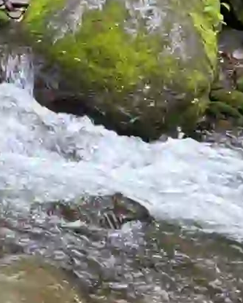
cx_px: -244
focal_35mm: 125
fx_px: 1123
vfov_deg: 14.4
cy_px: -147
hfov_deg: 11.2
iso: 125
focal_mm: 5.96
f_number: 1.6
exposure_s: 1/94
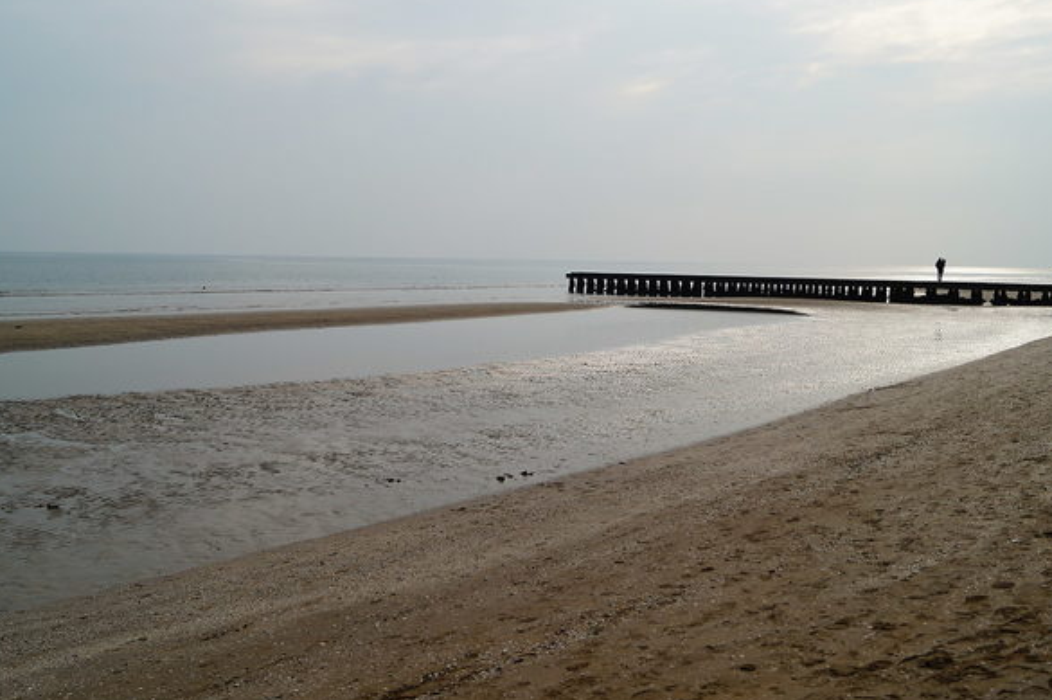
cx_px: 523
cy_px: 350
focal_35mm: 40
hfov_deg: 48.5
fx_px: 1168
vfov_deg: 33.3
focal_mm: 26
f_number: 9
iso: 100
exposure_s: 1/640
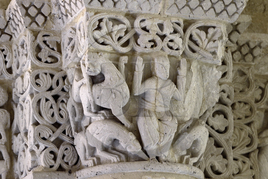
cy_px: 90
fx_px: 1190
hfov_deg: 12.8
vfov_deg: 8.6
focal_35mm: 160
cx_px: 134
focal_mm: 160
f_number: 5.6
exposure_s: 1/10
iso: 3200
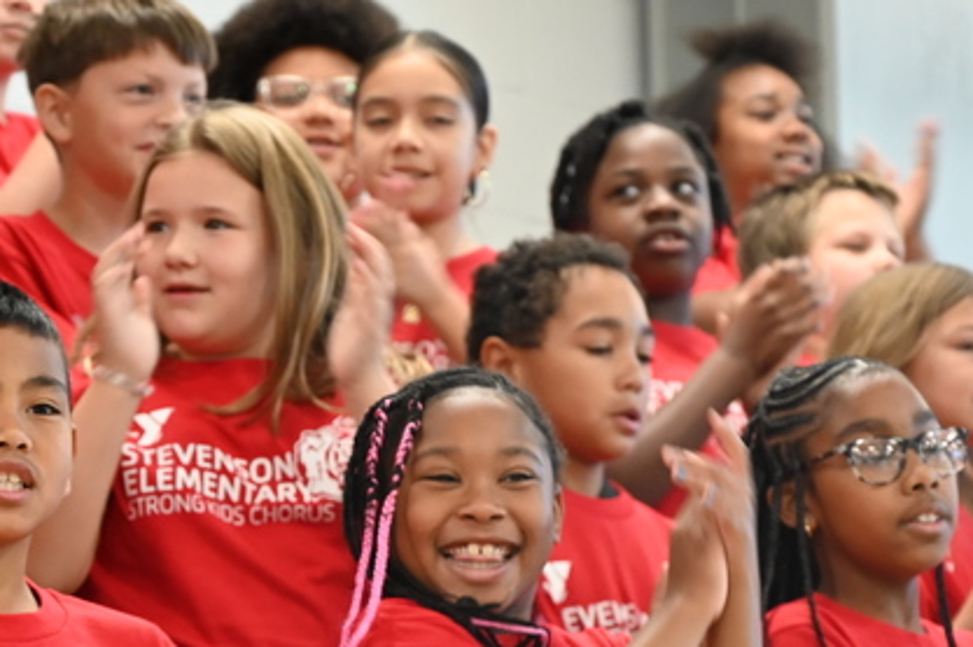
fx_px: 4643
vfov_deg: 7.9
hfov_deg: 12.0
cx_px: 432
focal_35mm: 172
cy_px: 674
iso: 2500
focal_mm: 70
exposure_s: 1/125
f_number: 4
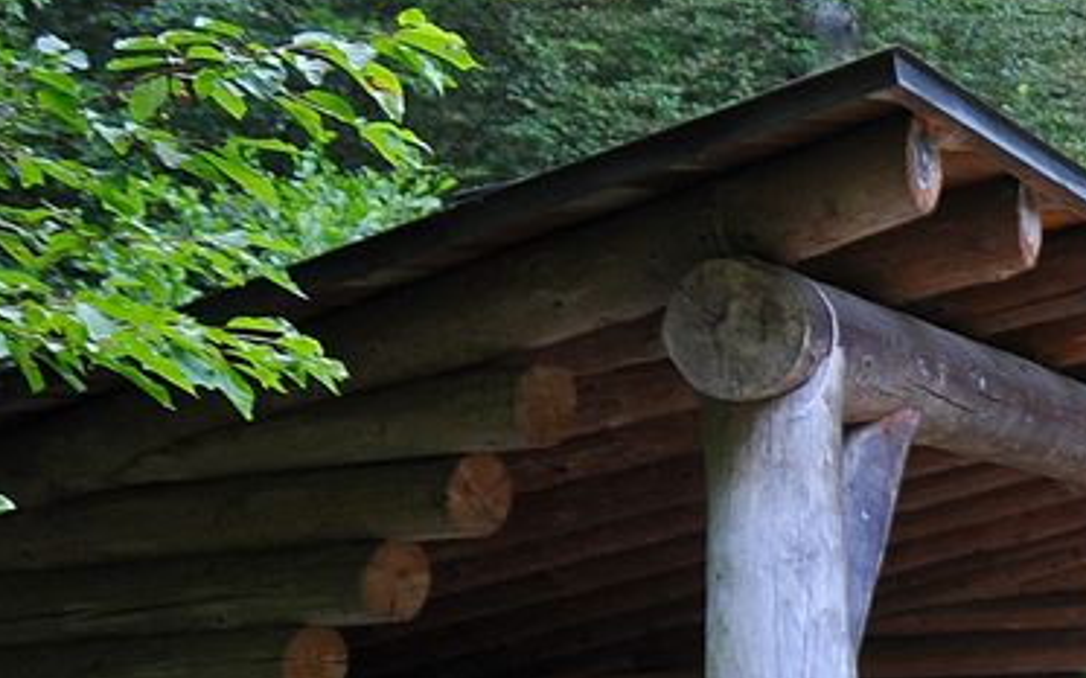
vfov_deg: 9.7
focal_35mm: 133
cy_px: 864
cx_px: 2438
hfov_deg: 12.8
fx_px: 3936
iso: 250
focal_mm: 18
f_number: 3.5
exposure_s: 1/30
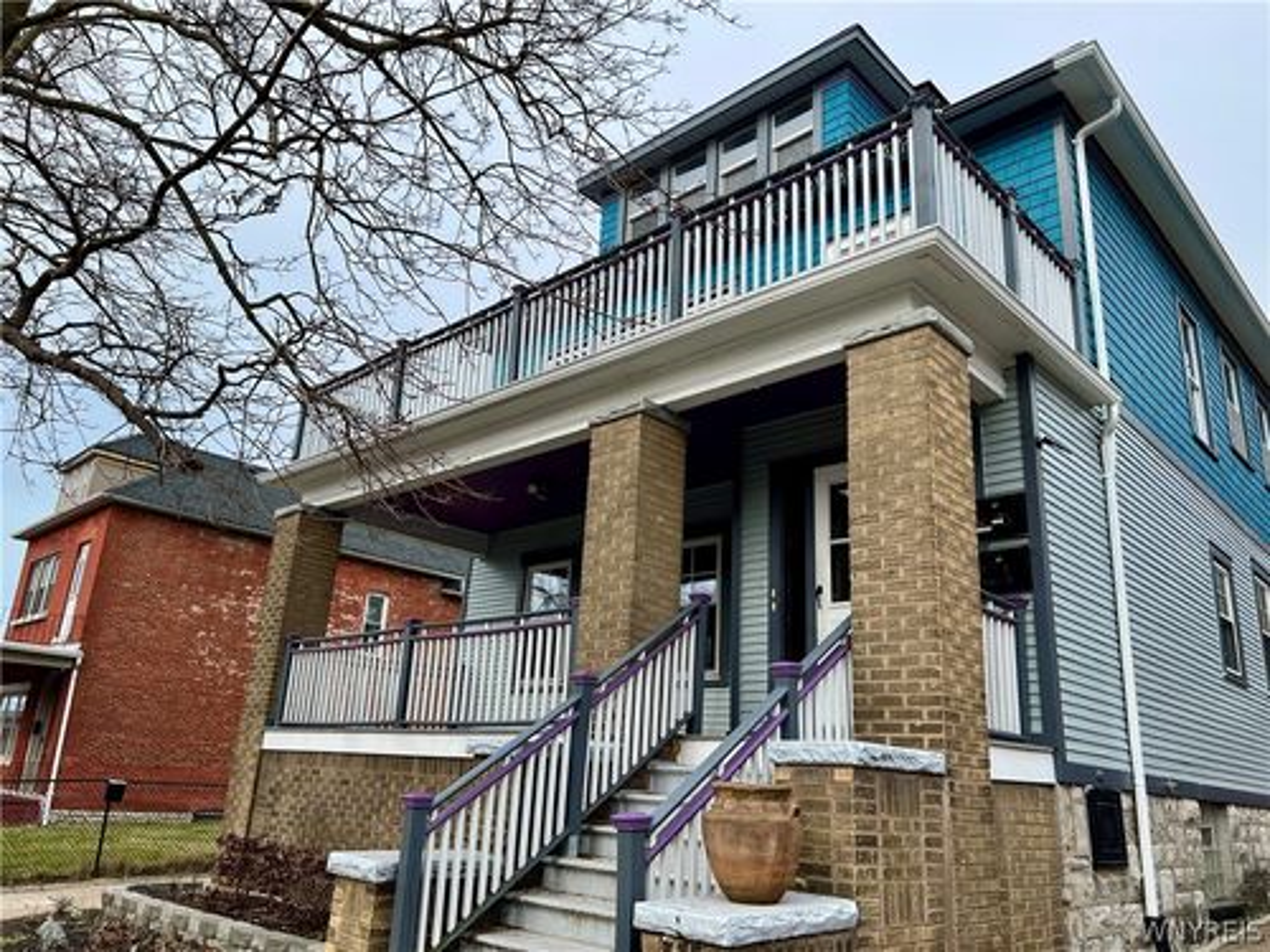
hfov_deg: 67.3
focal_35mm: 26
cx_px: 635
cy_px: 476
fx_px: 954
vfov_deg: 53.1
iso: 50
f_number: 1.5
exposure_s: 1/2008
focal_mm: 5.7
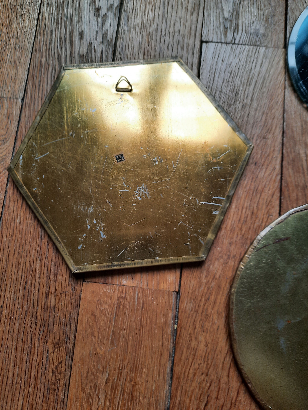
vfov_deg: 69.4
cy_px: 205
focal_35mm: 25
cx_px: 154
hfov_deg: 54.9
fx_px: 297
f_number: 2
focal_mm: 4.6
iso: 40
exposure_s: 1/50
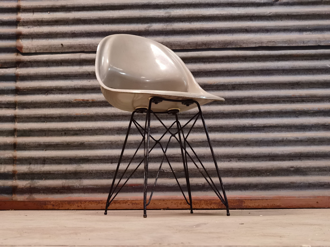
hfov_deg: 38.9
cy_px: 124
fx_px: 467
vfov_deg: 29.7
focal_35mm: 49
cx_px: 165
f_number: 1.9
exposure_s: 1/25
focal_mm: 6.71
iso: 640
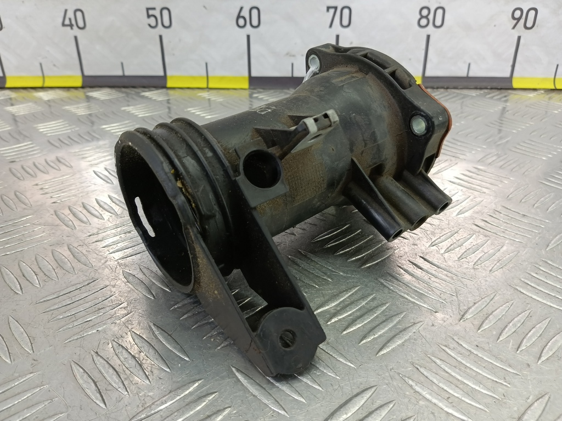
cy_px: 210
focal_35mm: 27
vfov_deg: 51.4
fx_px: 438
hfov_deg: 65.3
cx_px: 281
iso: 160
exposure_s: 1/50
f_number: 1.6
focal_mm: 4.11
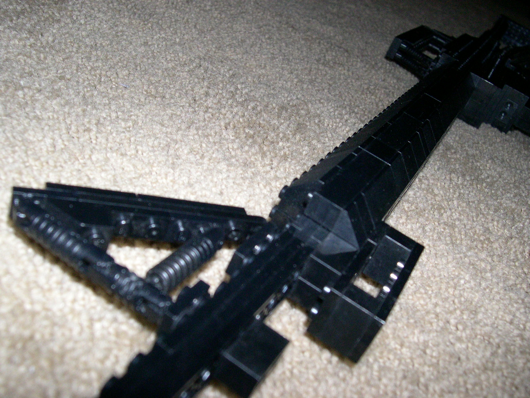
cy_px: 199
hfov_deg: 49.0
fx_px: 582
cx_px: 265
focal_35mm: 38
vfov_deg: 37.7
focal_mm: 8
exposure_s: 1/60
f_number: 7.6
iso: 400
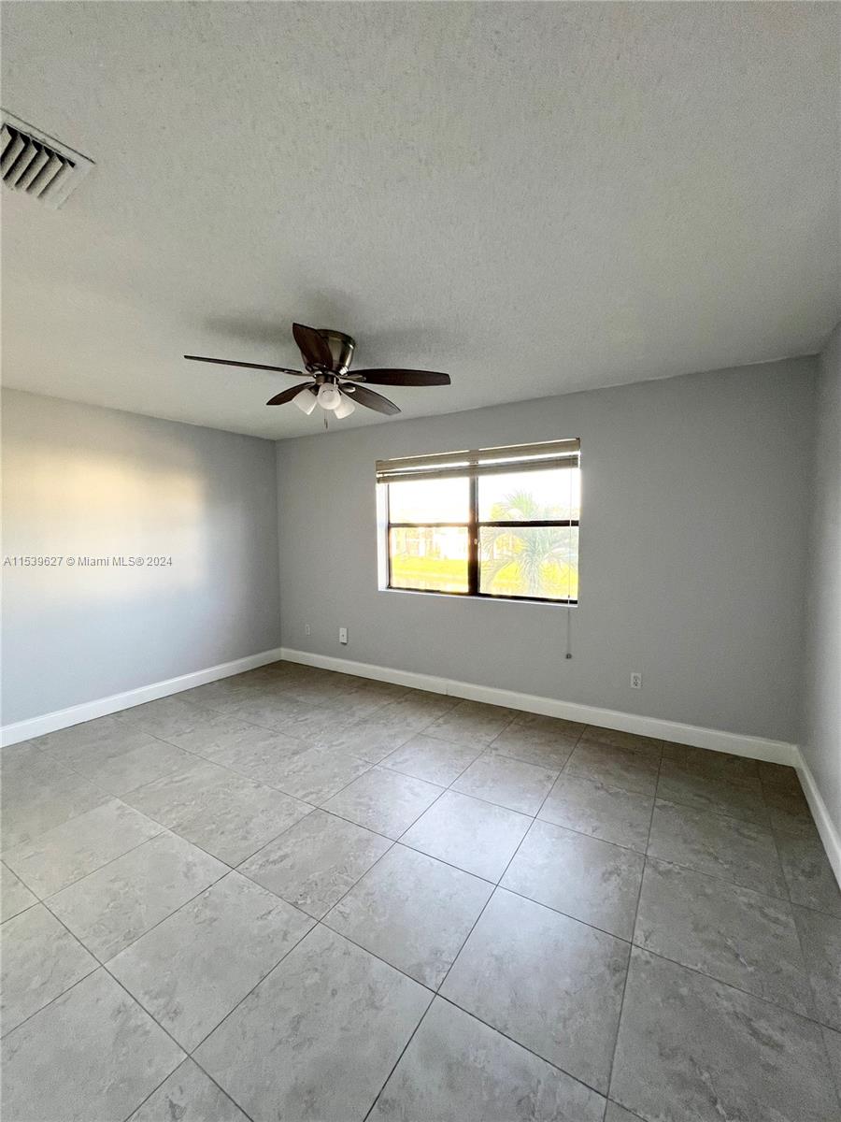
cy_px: 561
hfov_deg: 89.9
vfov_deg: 106.2
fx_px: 421
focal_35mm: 13
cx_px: 420
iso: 100
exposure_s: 1/120
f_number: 1.8
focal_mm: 1.57
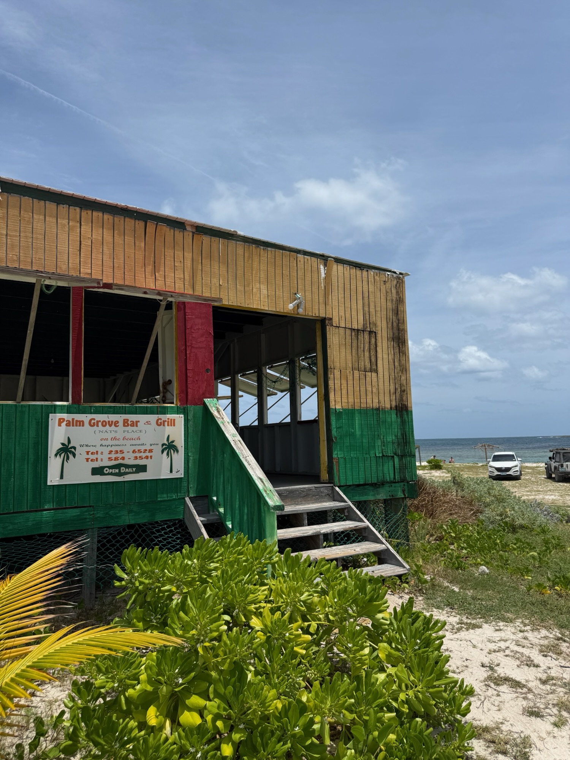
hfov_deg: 56.8
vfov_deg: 71.6
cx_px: 285
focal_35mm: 24
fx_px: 527
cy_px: 380
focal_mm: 6.76
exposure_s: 1/8130
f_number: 1.78
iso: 80
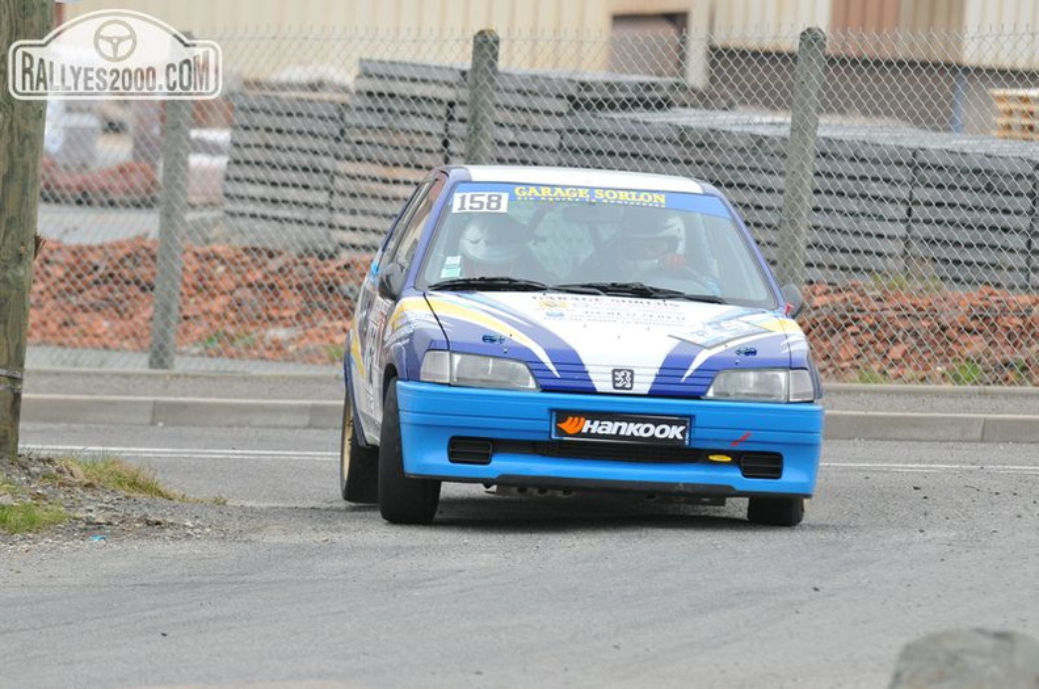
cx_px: 520
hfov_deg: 6.6
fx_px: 9075
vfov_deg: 4.3
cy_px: 344
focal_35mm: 315
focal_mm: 210
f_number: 5.6
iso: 1000
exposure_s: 1/800
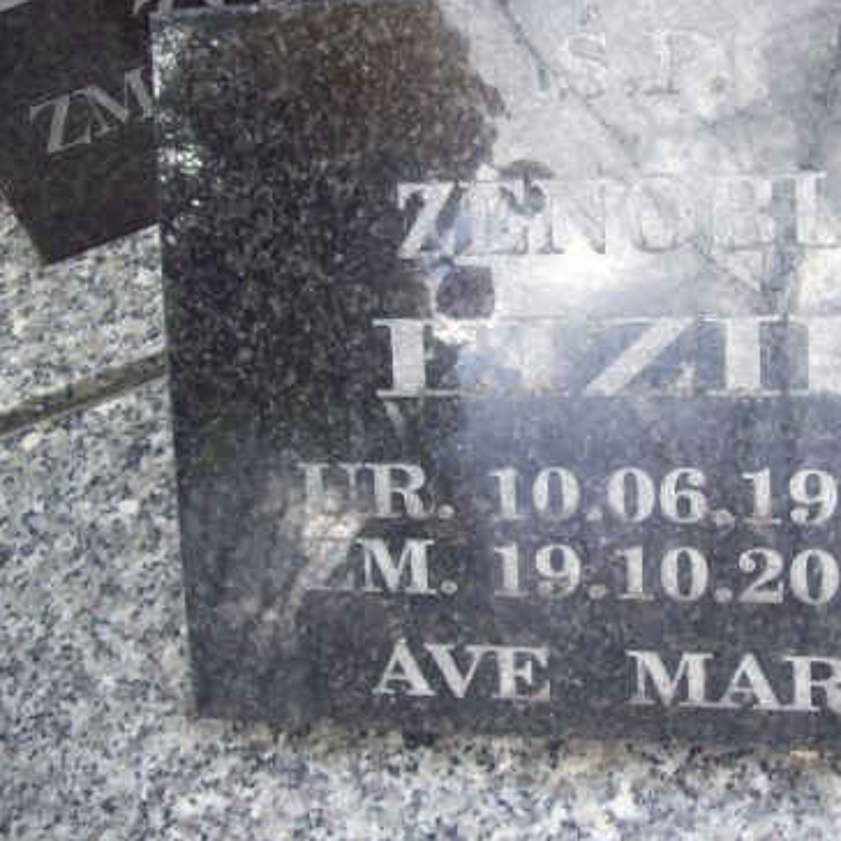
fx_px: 1539
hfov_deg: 29.9
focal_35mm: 56
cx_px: 661
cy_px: 365
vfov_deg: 30.5
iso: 80
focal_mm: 6
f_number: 2.7
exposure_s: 1/76.6
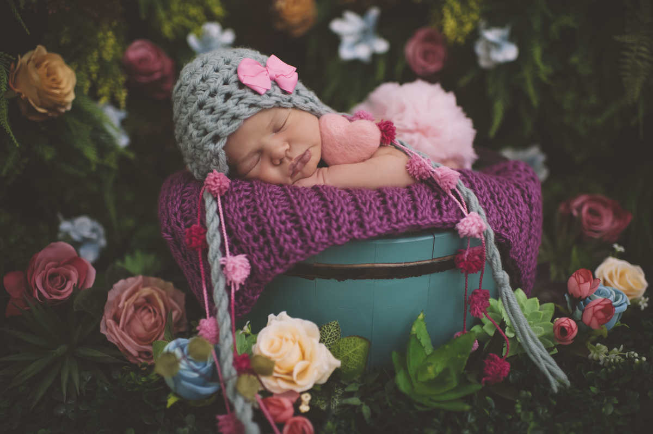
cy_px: 217
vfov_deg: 37.8
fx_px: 634
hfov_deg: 54.5
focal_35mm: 35
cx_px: 326
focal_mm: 35
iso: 200
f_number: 1.8
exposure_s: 1/200
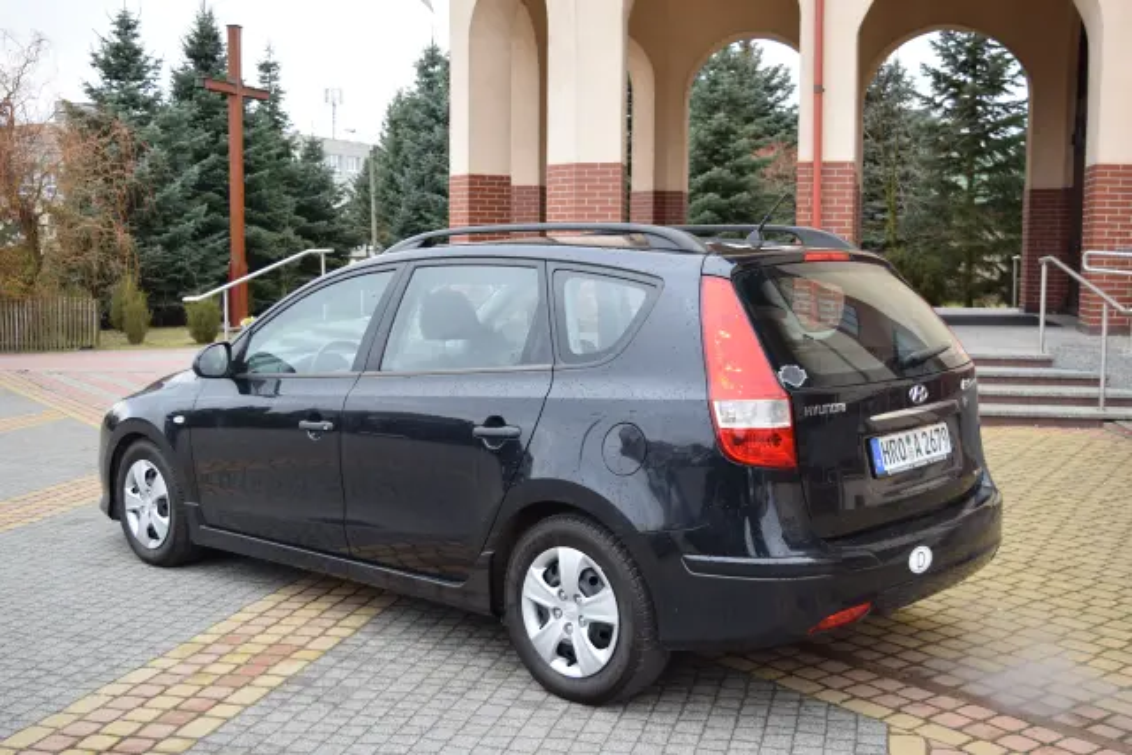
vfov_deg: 34.2
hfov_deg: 49.5
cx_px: 566
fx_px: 1227
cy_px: 378
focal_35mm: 39
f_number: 5
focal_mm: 26
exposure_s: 1/100
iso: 400
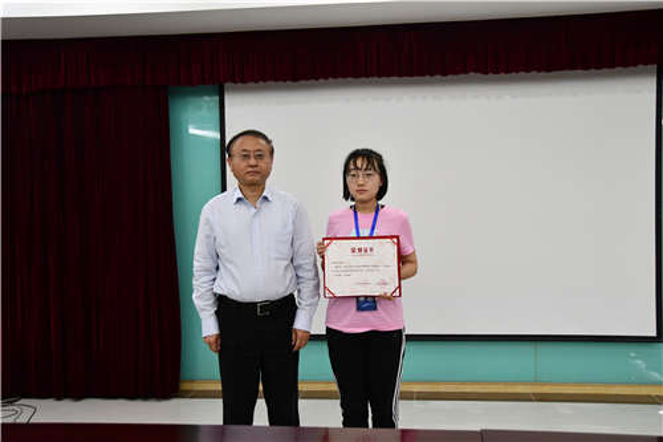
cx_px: 332
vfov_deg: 31.9
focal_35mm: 42
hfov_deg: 46.4
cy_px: 221
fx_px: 773
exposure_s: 1/125
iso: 2200
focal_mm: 28
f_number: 4
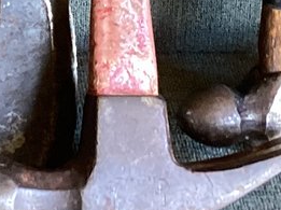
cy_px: -231
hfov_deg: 10.9
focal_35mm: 180
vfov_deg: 7.8
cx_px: -23
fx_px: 1459
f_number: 2.4
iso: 160
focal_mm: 3.3
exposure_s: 1/50
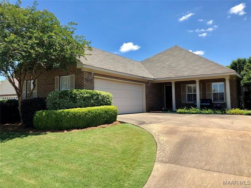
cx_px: 126
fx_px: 203
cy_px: 94
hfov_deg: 63.4
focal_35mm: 28
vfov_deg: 49.7
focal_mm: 3.99
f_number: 1.8
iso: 20
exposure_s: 1/1200
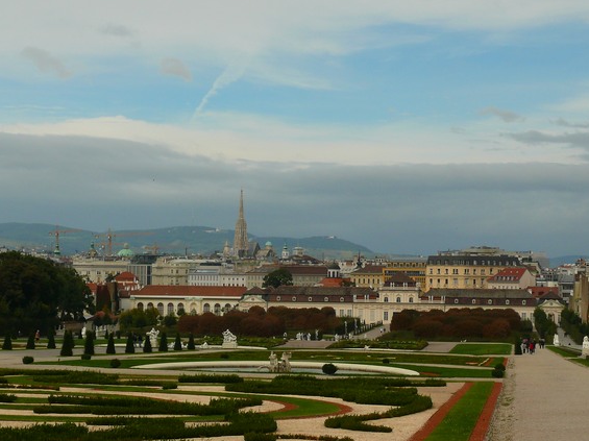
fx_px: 1377
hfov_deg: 24.1
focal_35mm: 81
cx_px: 273
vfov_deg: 18.2
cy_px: 259
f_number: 5.6
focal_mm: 12.8
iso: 100
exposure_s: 1/320
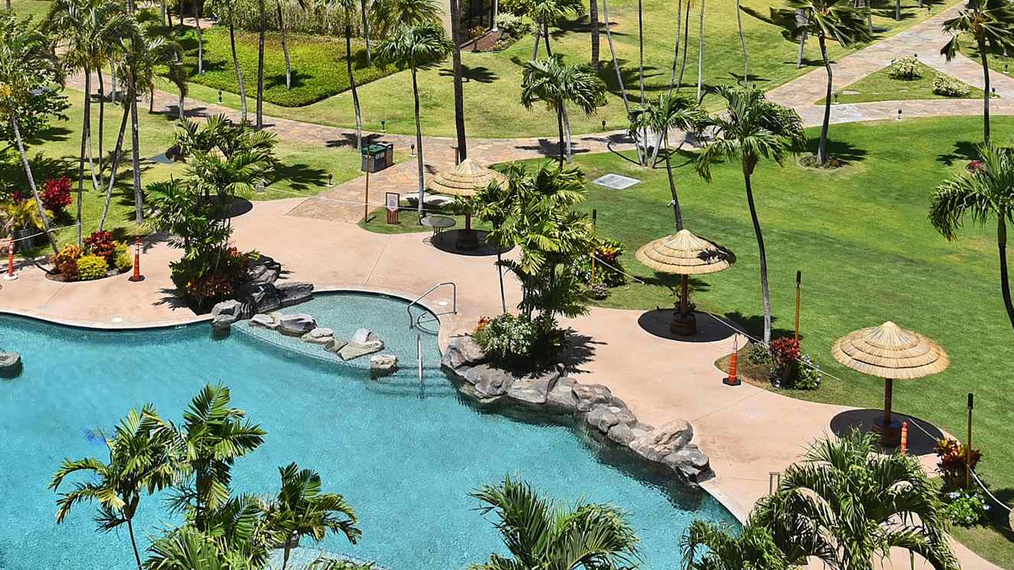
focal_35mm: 58
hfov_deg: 36.0
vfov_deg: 19.6
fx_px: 1559
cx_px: 464
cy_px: -98
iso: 100
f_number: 11
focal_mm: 24
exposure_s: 1/200
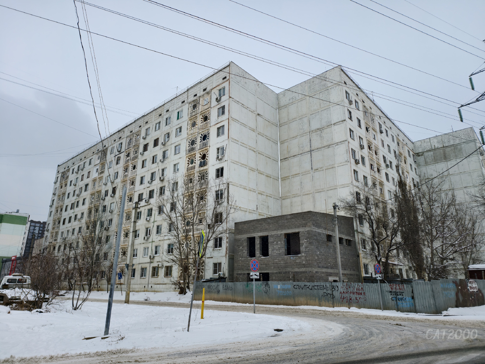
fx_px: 322
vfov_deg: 58.9
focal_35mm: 23
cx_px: 242
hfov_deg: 73.9
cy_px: 182
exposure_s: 1/519
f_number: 1.57
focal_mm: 6.54
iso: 72
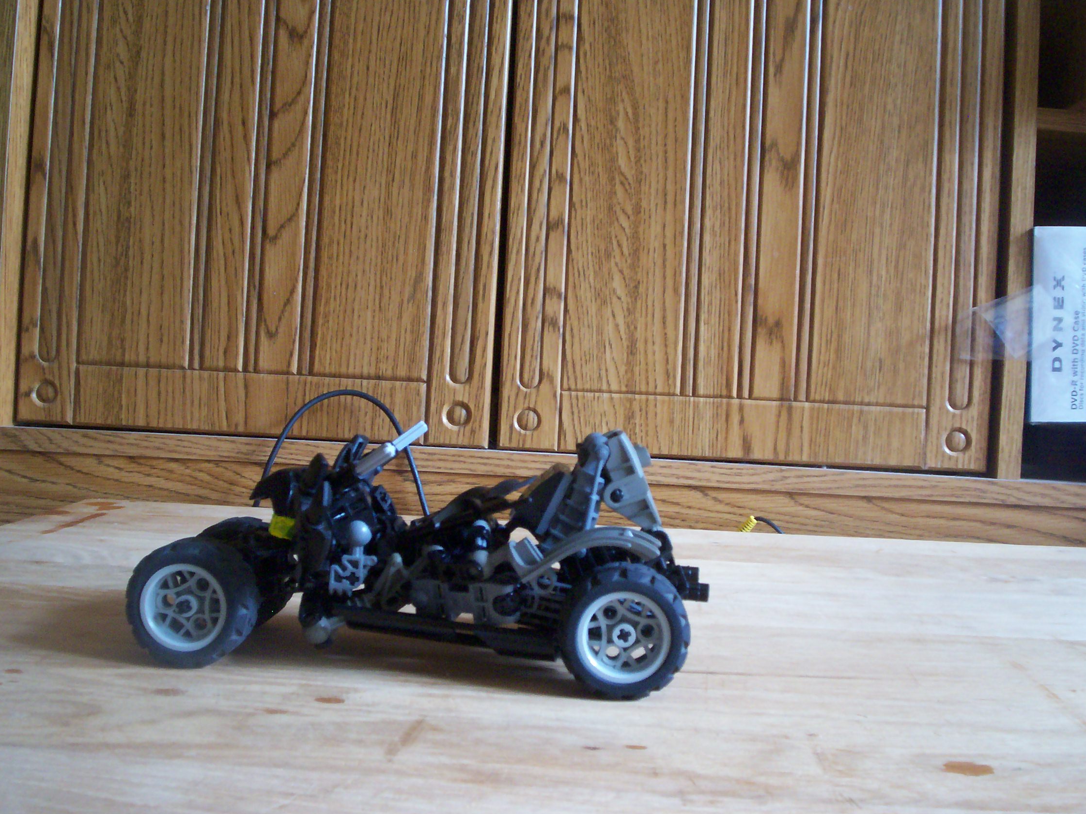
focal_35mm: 37
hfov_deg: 50.1
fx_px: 1161
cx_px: 555
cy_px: 406
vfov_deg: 38.7
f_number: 4.5
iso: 209
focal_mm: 5.9
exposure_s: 1/8
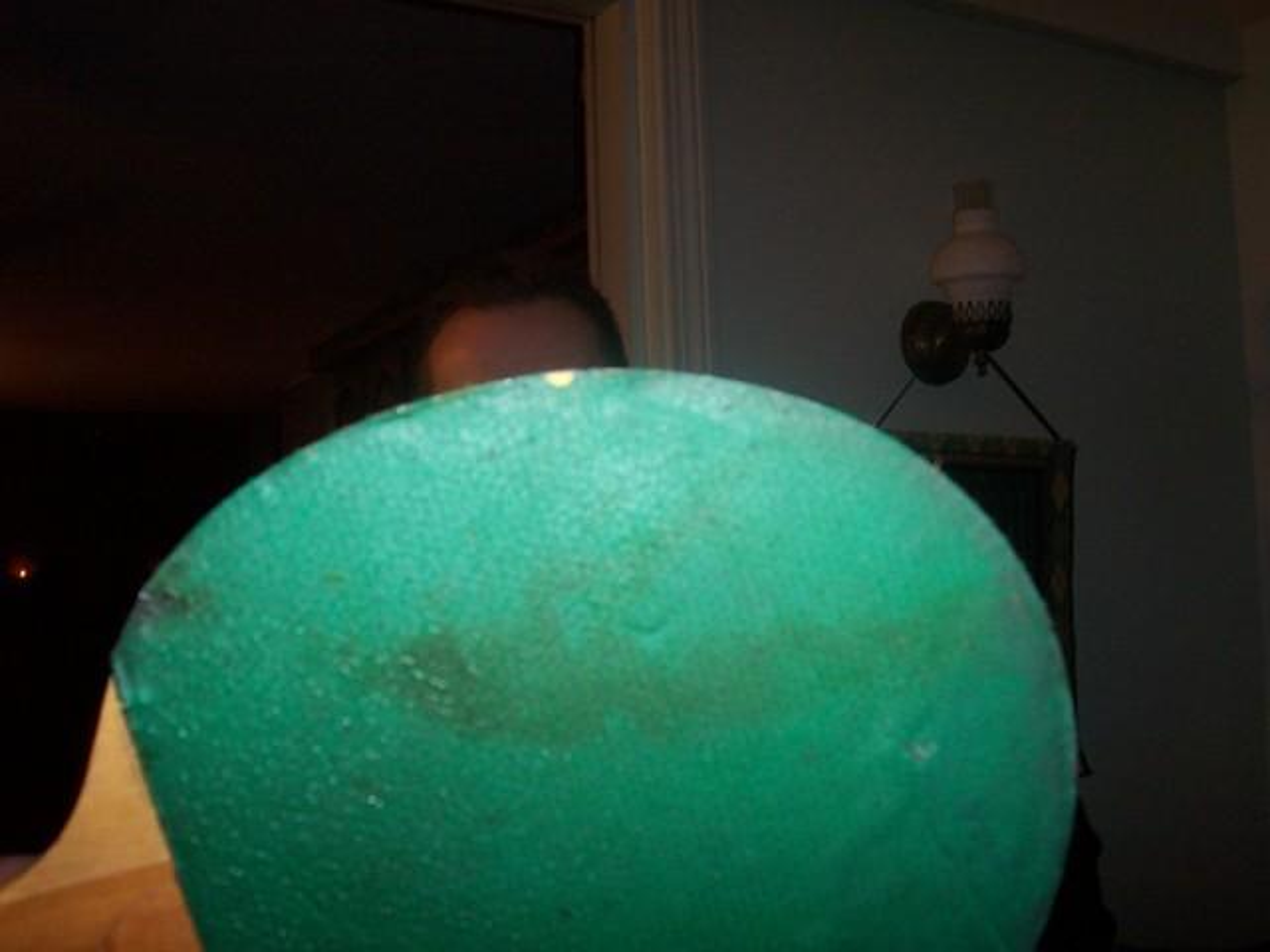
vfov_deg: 38.7
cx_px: 635
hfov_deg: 50.1
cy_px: 476
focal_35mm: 37
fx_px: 1357
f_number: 2.8
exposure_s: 1/60
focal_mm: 5.6
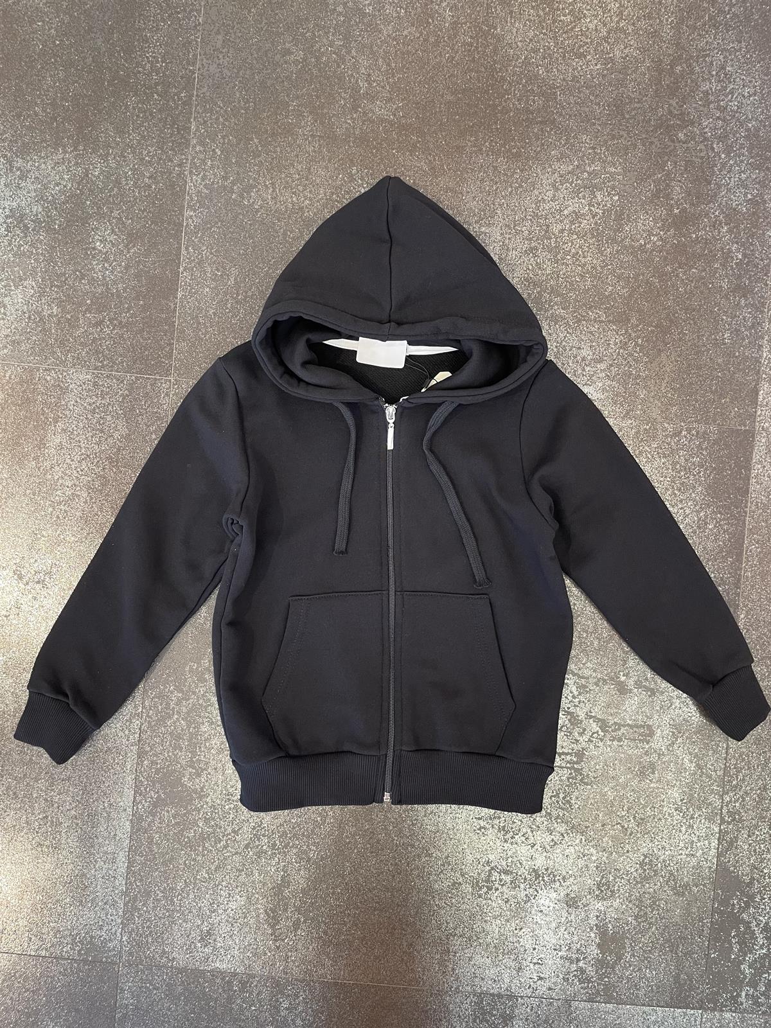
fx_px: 772
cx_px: 386
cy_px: 514
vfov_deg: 67.3
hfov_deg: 53.1
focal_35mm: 26
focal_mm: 4.2
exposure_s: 1/50
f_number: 1.6
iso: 160
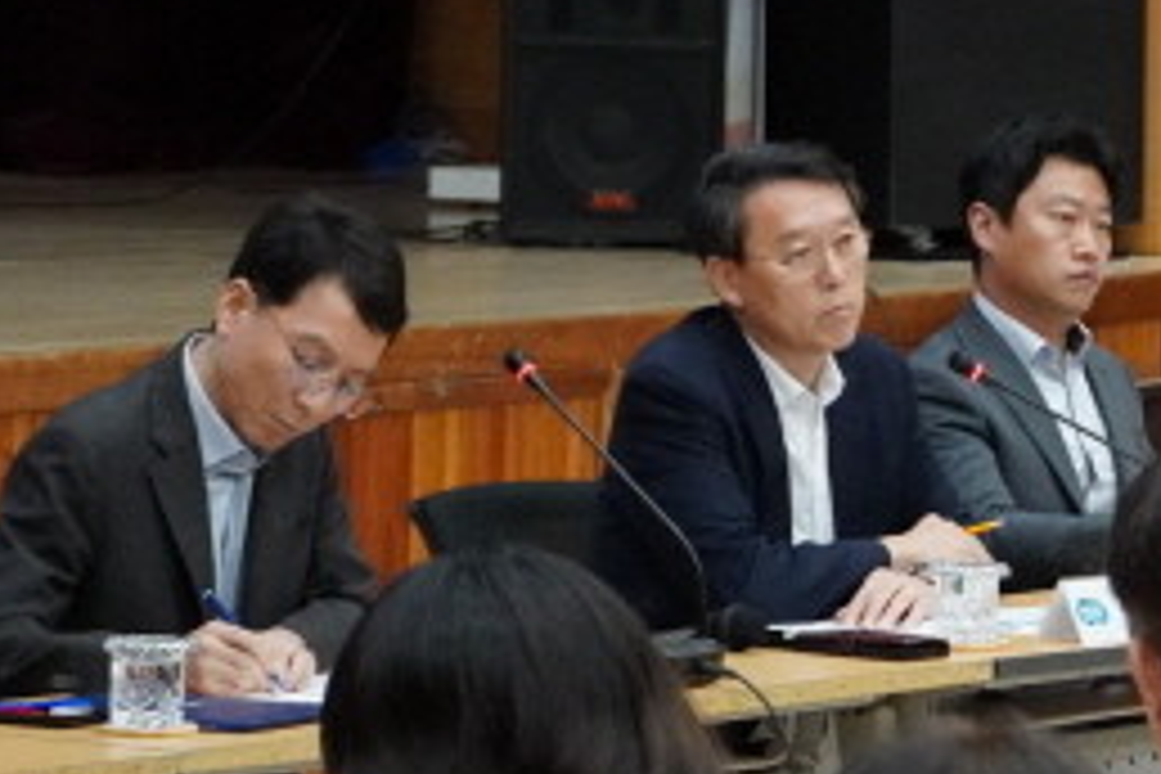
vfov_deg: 5.5
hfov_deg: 8.2
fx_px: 8009
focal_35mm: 248
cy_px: 268
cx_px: 1521
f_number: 5.6
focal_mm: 61
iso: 6400
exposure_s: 1/125
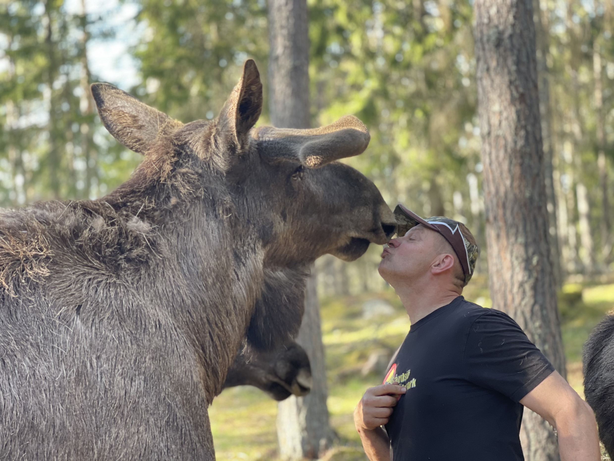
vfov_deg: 22.9
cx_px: 307
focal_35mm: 64
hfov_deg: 30.3
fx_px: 1135
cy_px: 230
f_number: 2.2
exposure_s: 1/121
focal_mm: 7.5
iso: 100
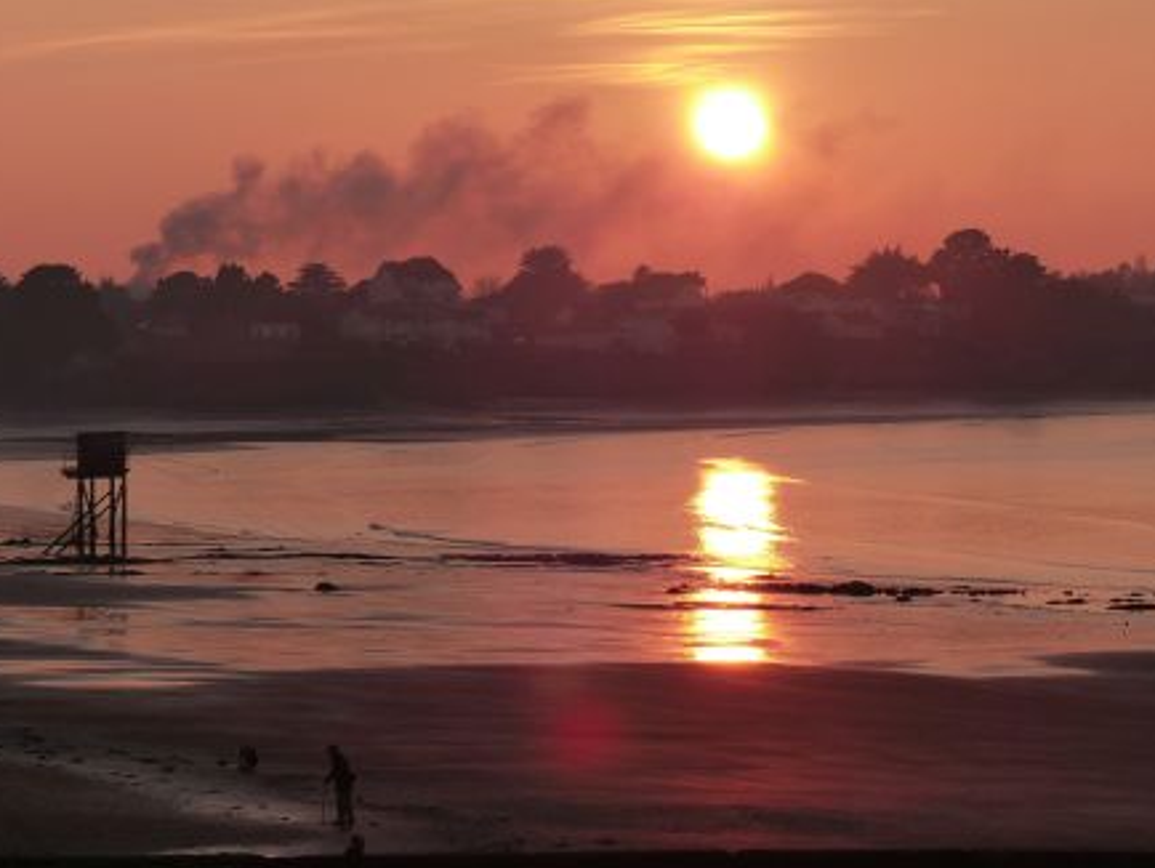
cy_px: 393
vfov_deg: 8.5
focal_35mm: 175
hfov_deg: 11.3
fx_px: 5842
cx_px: 647
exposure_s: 1/1300
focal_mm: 27.4
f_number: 4
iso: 160
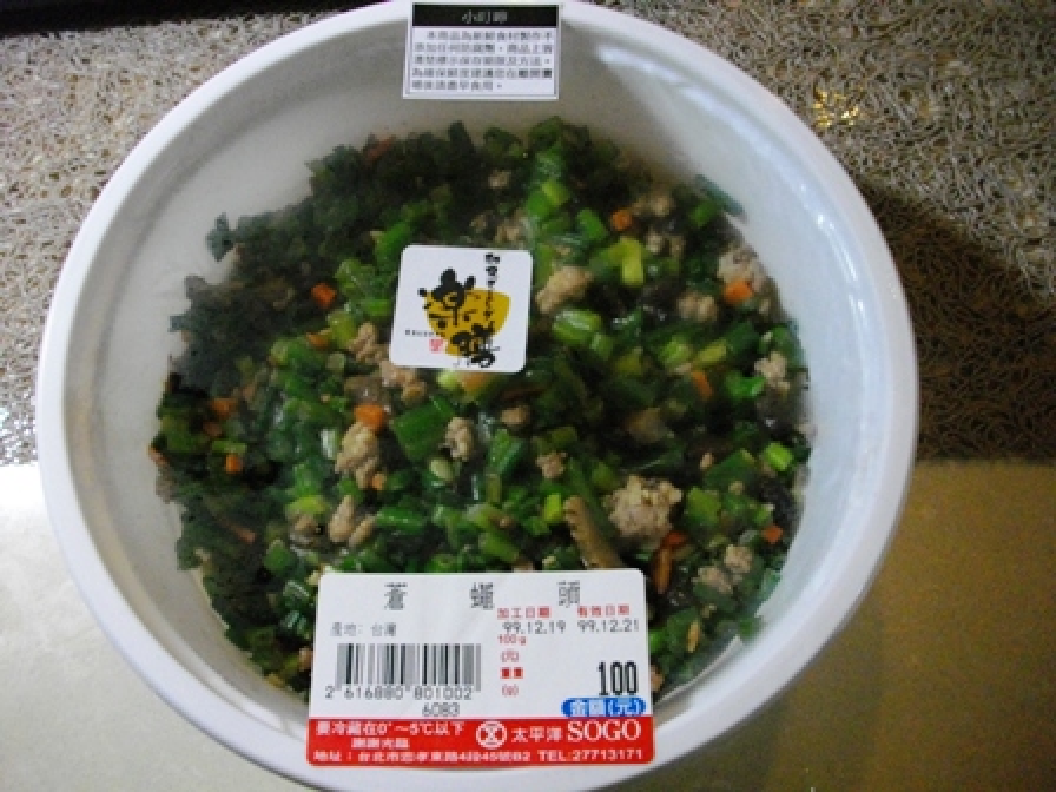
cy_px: 396
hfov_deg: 56.8
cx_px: 528
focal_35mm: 32
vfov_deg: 44.2
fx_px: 976
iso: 544
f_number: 2.9
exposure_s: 1/100
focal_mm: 5.7
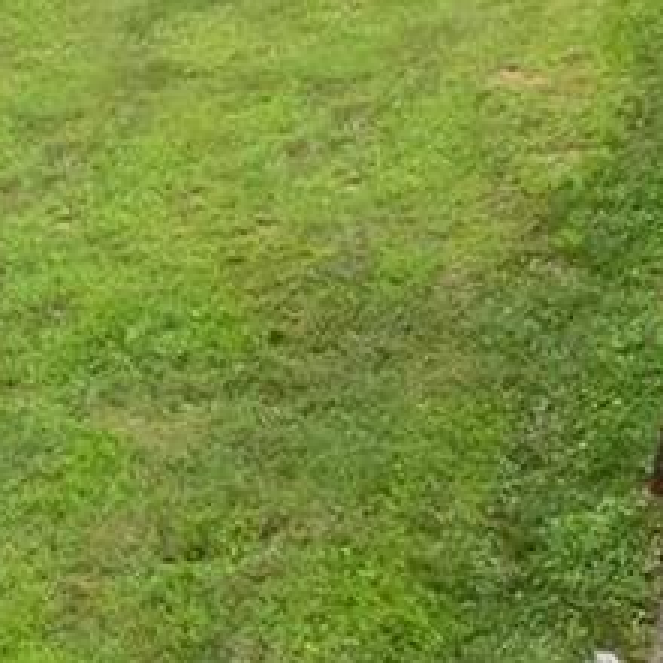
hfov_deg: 17.2
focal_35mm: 99
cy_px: -422
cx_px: 18
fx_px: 2145
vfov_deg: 15.7
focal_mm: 8
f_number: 10
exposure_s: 1/5
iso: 400
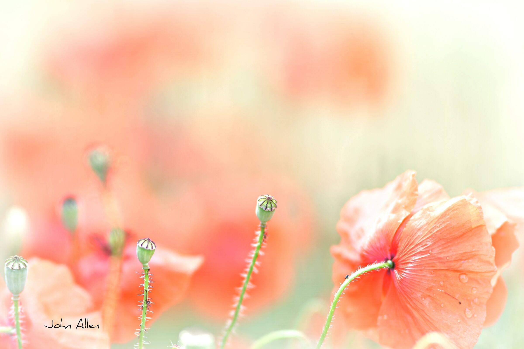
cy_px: 174
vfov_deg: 10.8
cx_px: 262
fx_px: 1848
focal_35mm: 127
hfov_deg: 16.1
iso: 100
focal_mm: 85
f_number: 1.4
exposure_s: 1/800
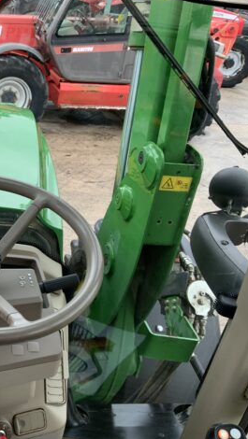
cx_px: -17
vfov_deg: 47.3
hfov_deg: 25.9
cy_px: 218
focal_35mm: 43
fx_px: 502
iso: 32
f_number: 1.8
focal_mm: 3
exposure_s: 1/76
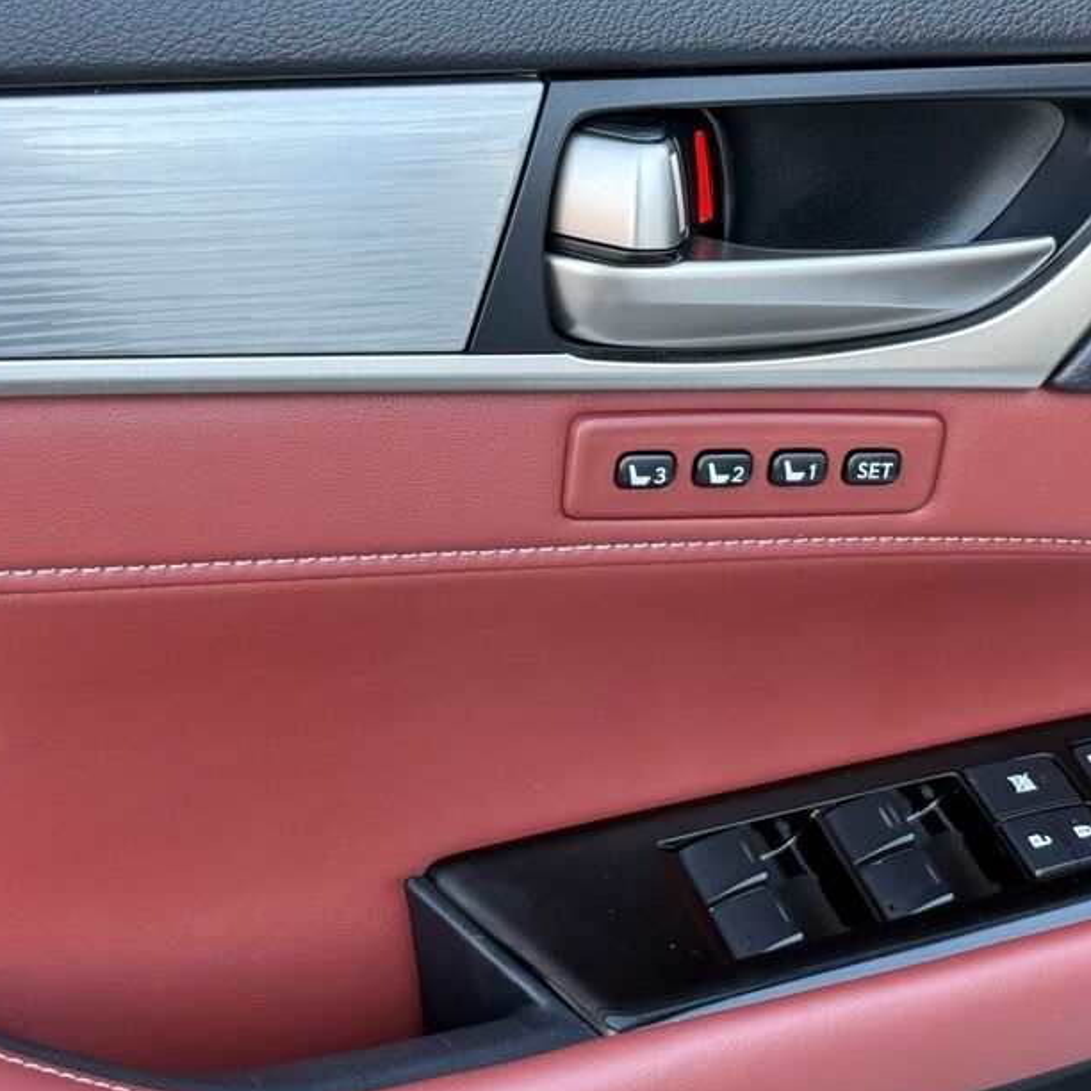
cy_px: 594
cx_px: 808
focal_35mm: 71
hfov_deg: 24.1
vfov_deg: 24.3
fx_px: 2532
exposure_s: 1/60
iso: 160
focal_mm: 6.76
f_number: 1.78
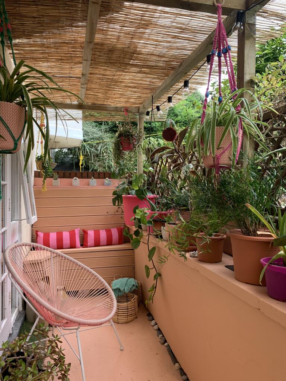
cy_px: 190
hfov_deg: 53.1
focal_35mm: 26
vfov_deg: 67.3
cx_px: 143
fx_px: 286
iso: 80
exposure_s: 1/121
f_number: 1.8
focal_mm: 4.25
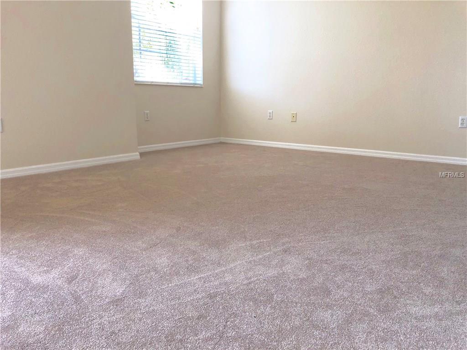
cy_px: 175
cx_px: 234
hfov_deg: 63.4
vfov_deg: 49.7
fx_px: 378
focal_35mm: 28
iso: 40
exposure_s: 1/120
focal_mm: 3.99
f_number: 1.8
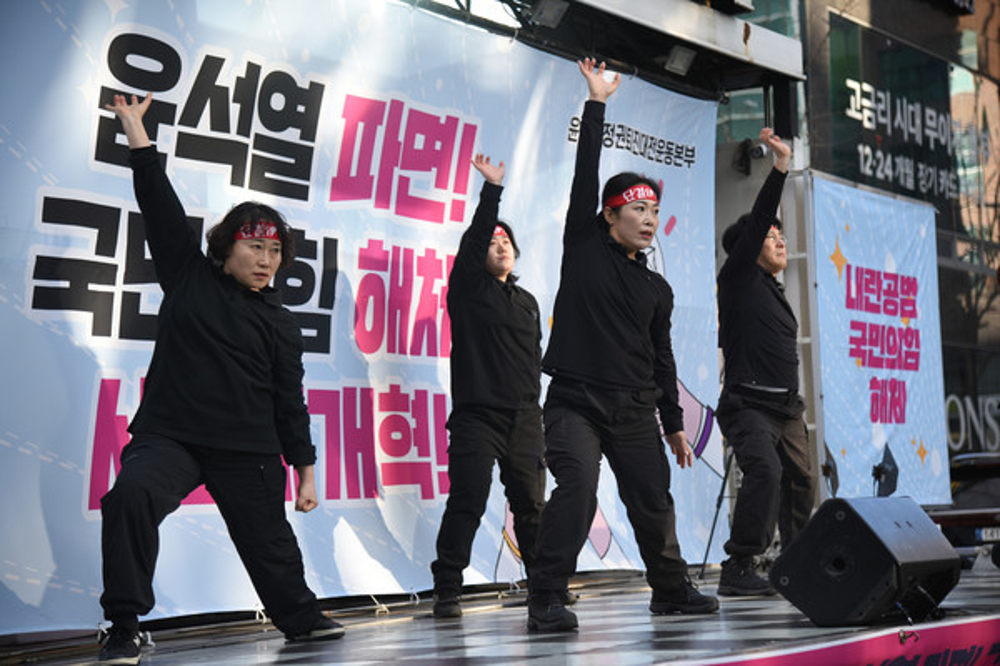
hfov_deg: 26.0
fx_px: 2166
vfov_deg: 17.5
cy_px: 333
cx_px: 500
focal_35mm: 78
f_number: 4
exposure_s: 1/500
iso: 200
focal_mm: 78
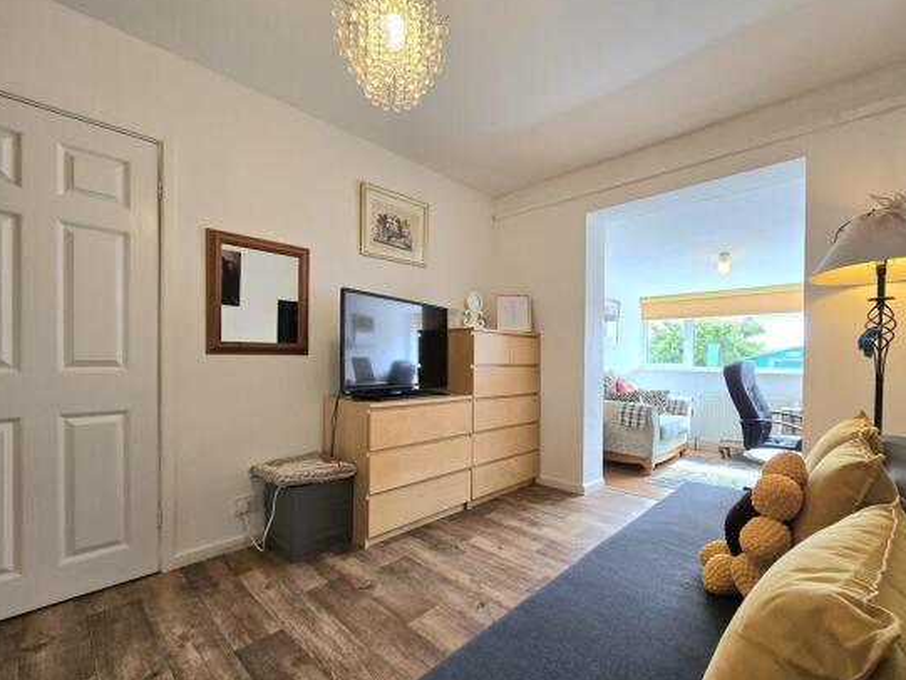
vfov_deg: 85.7
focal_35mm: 14
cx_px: 470
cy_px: 354
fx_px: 367
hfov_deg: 102.0
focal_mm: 2.2
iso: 50
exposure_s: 1/50.3
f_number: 2.2
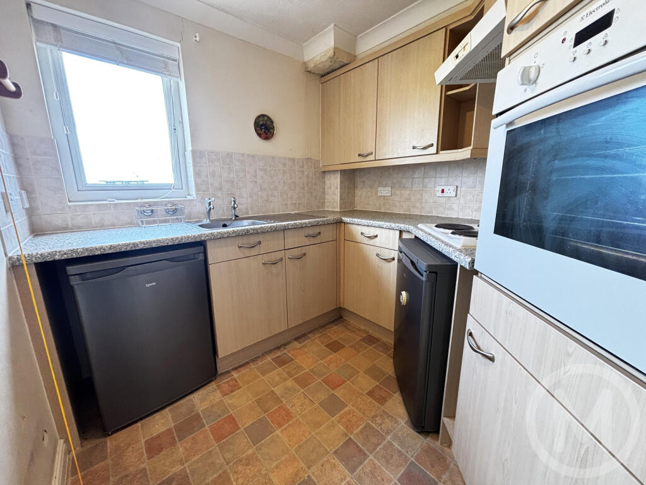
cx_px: 323
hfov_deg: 106.2
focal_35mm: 13
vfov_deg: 89.9
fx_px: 243
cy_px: 242
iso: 250
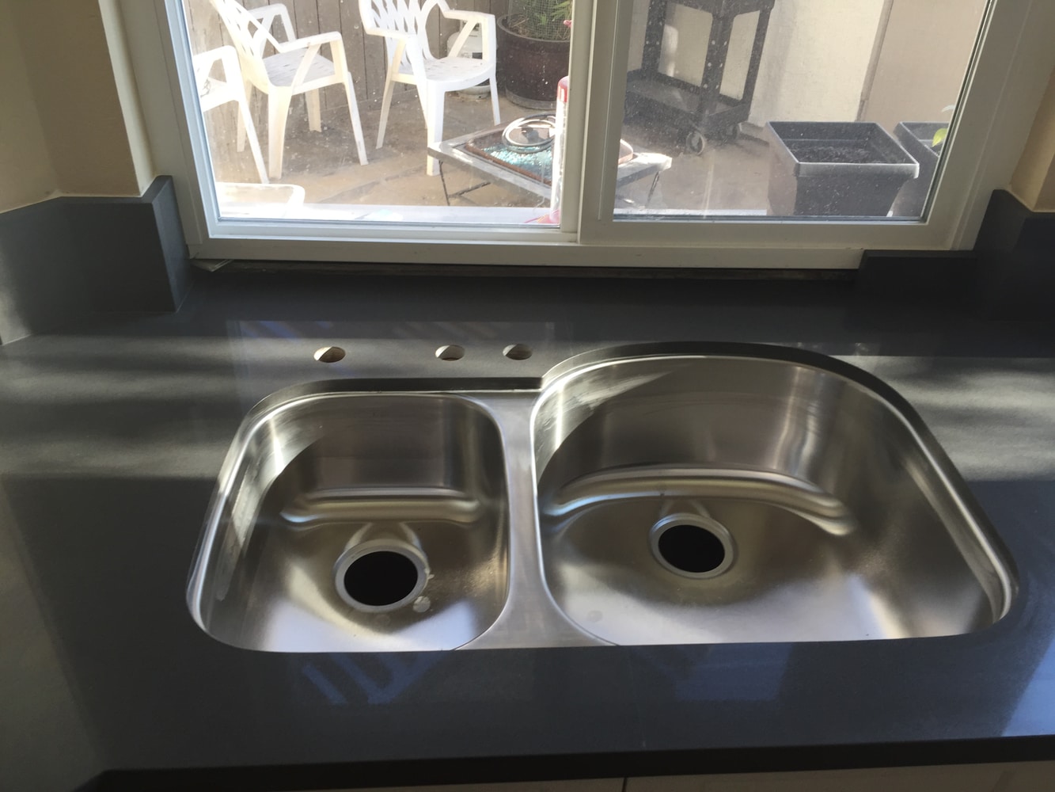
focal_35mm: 29
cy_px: 396
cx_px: 528
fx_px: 884
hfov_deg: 61.7
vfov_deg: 48.2
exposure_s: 1/60
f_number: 2.2
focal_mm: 4.15
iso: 40
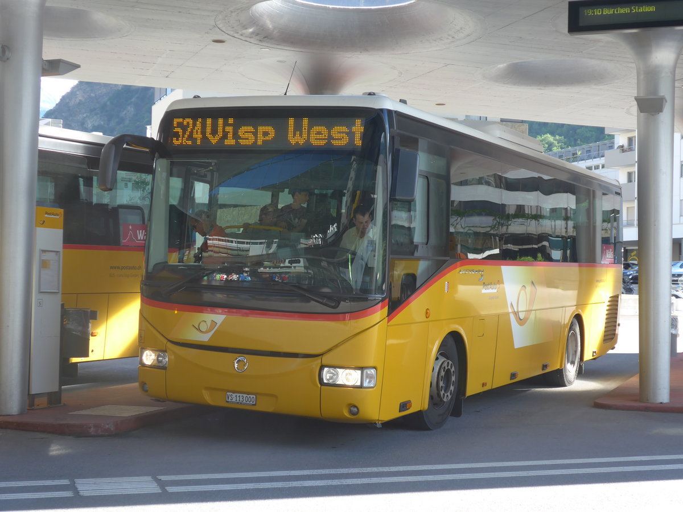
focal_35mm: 59
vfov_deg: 24.8
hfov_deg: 32.7
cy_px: 256
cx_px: 342
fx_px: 1164
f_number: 3.5
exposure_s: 1/125
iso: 80
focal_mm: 12
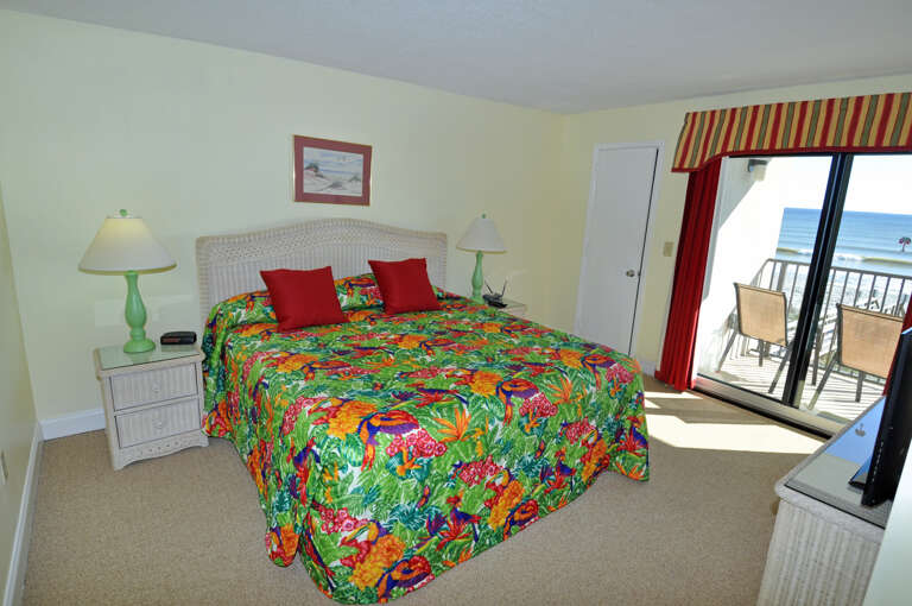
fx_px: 455
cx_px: 456
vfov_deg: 67.2
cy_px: 303
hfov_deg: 90.1
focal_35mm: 18
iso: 200
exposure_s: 1/200
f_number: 7.1
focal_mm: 12
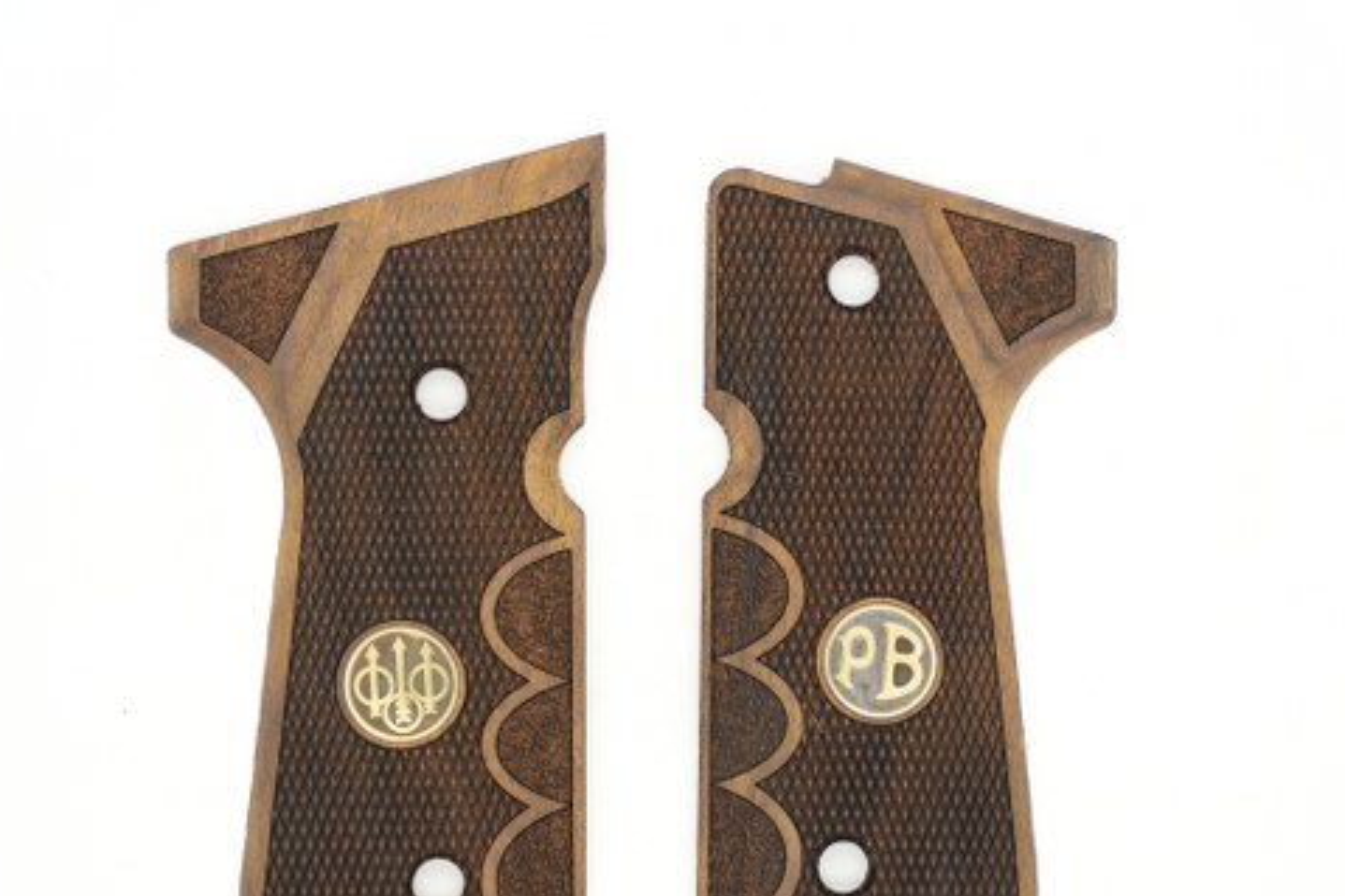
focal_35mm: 117
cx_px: 722
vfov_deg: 11.7
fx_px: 4370
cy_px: 569
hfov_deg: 17.5
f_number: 3.5
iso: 100
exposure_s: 1/100
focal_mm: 70
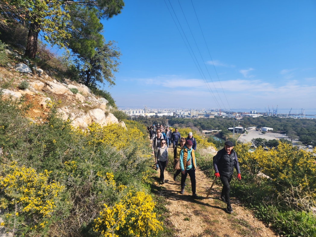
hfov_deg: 73.9
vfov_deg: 58.9
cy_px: 118
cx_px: 158
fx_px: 210
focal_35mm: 23
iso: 12
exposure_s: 1/997
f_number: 1.8
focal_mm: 6.4
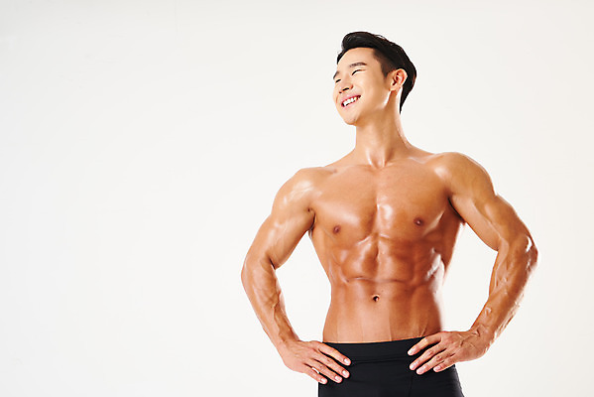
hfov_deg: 41.1
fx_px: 792
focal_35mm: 48
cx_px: 297
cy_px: 198
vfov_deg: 28.1
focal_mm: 48
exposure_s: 1/125
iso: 100
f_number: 11
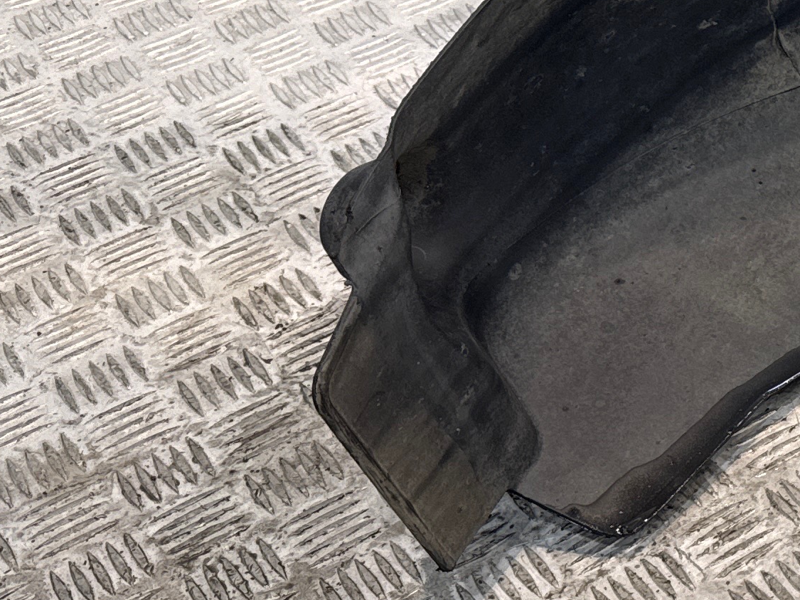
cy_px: 170
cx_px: 1381
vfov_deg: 17.1
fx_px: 1988
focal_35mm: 86
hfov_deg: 18.5
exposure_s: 1/100
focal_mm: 6.76
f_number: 1.78
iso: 80
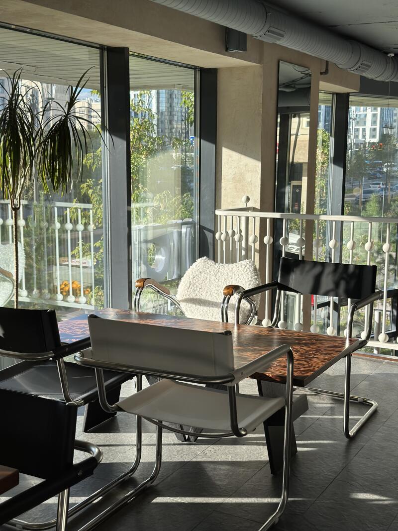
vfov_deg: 39.7
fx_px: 736
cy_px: 266
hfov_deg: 30.3
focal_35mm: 48
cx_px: 199
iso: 80
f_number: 1.78
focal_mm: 6.86
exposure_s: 1/1289
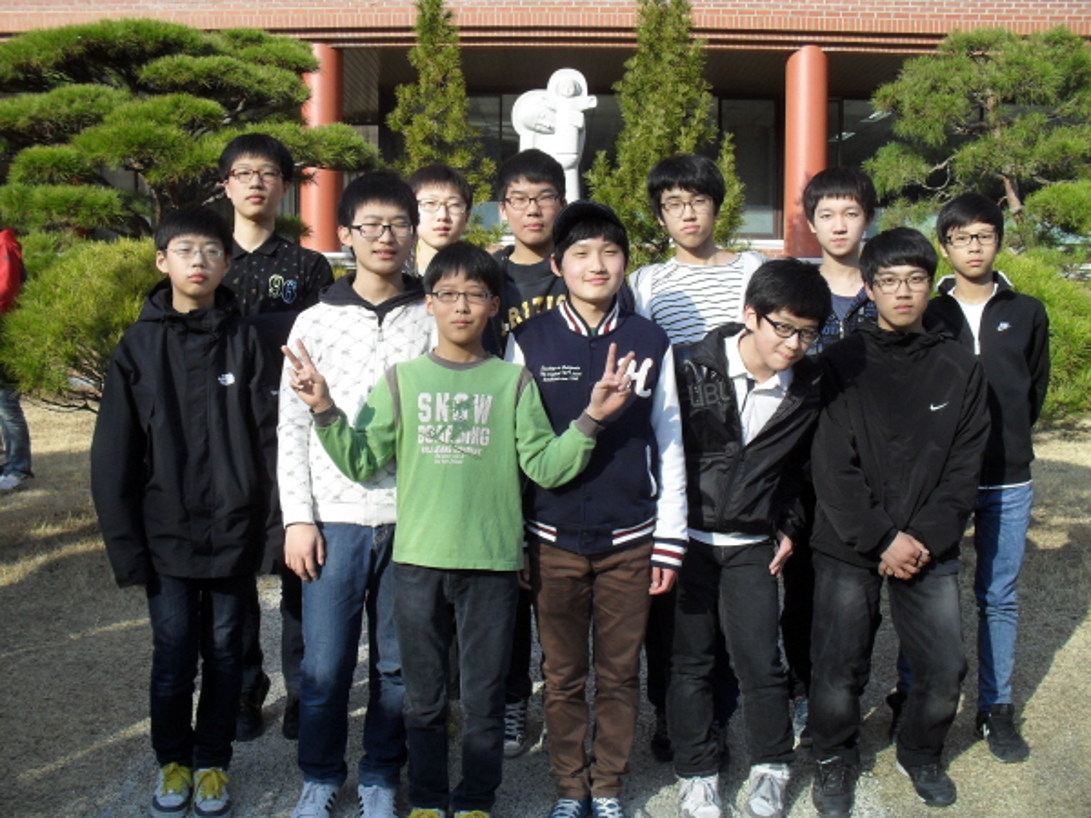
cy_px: 409
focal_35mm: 35
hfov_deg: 52.6
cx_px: 546
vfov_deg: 40.7
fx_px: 1103
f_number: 8.4
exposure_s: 1/90
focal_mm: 6.3
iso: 100
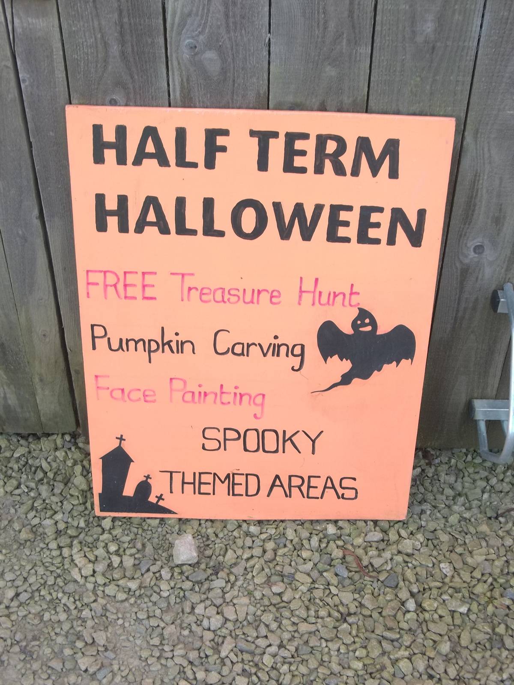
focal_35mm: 46
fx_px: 911
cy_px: 342
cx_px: 257
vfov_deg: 41.2
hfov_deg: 31.5
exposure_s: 1/50
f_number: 3.7
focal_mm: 8.3
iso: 80
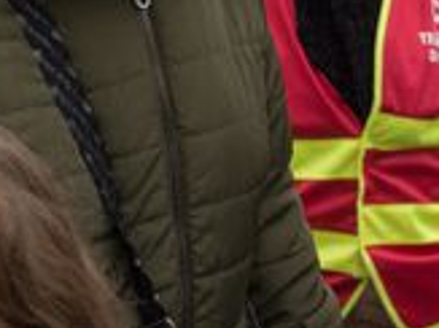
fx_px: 3257
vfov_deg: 5.7
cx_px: -315
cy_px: -233
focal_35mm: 257
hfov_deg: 7.5
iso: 200
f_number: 6.8
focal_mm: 45
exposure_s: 1/250
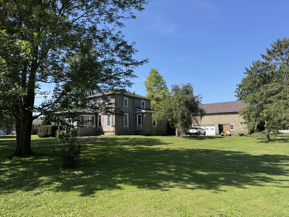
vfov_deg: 56.8
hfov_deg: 71.6
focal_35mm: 24
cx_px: 144
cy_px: 108
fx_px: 200
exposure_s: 1/2710
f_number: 1.78
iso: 80
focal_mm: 6.76
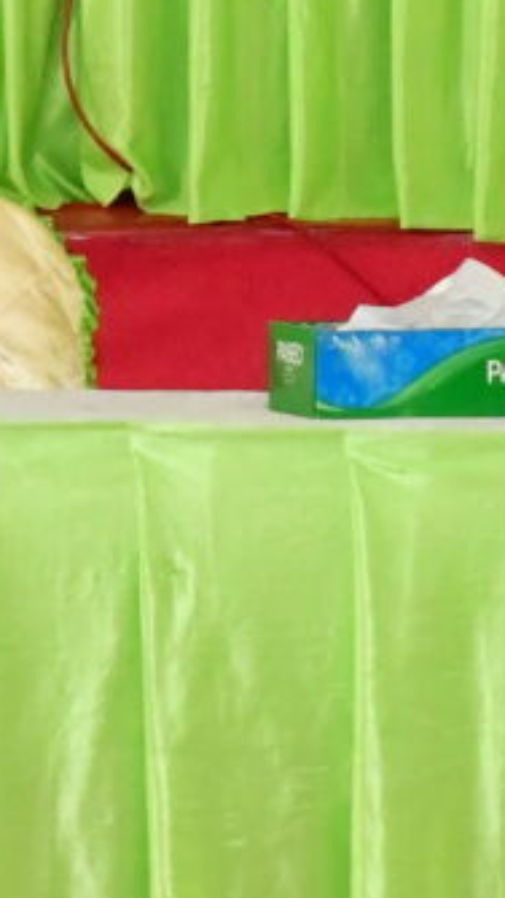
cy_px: -617
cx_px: -124
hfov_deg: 3.0
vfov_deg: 5.3
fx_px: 9541
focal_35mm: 401
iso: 5000
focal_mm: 50
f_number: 11
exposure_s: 1/60
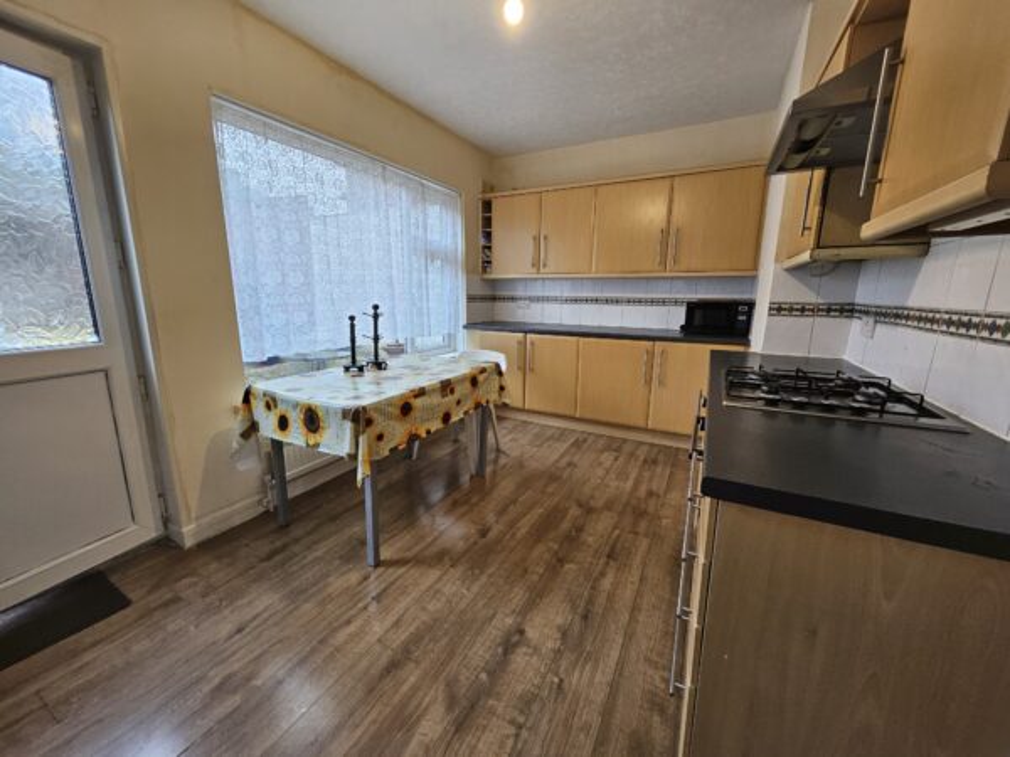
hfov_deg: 106.2
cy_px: 378
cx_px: 505
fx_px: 379
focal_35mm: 13
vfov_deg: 89.9
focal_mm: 1.74
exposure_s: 1/50
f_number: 2.2
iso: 100
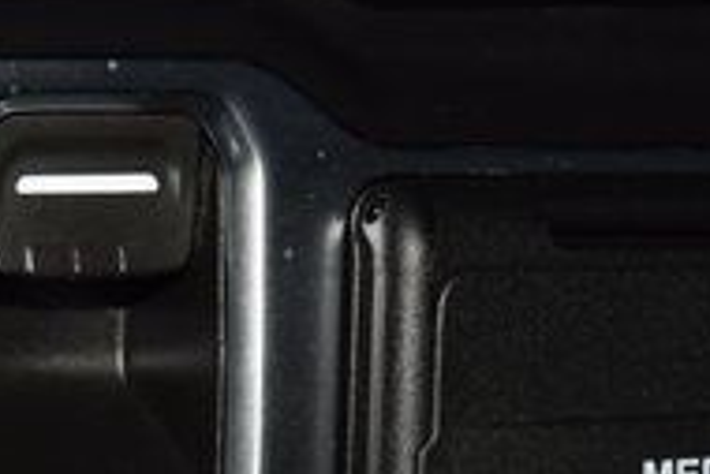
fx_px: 6987
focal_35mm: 354
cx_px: -314
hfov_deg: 5.8
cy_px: 446
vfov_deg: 3.9
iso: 100
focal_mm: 70
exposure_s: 1/125
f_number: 8
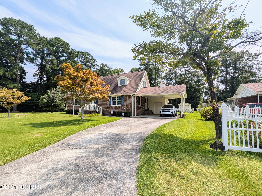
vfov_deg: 78.1
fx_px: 121
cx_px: 131
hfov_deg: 94.5
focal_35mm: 16
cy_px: 98
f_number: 2.2
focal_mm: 2.22
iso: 43
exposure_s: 1/1866
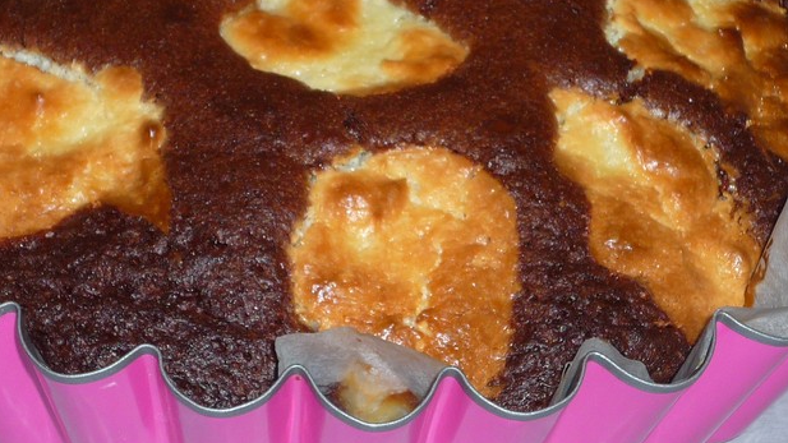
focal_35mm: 137
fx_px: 2862
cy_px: 74
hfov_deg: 15.7
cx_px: 322
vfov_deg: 8.8
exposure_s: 1/40
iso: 100
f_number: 5.4
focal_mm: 12.2
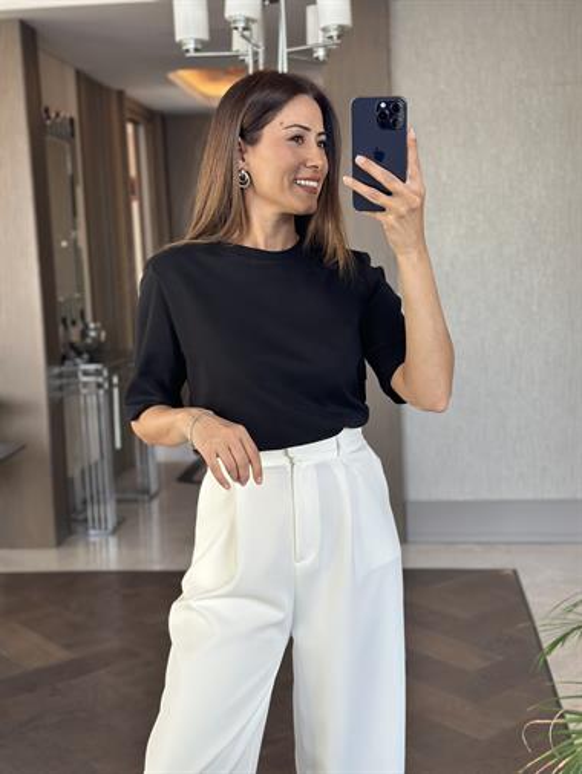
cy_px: 387
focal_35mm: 48
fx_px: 1075
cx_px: 291
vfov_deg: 39.6
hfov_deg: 30.3
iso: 125
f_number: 1.78
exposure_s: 1/83
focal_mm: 6.86
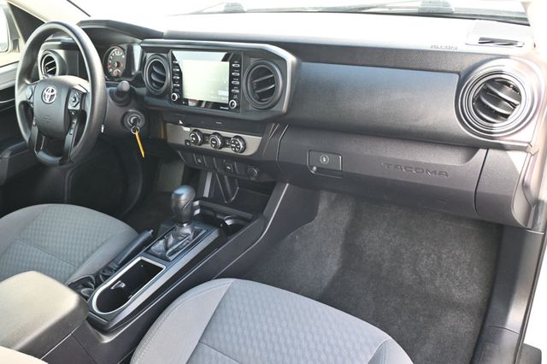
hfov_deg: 62.0
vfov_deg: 43.6
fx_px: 456
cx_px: 274
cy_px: 182
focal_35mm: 30
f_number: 3.8
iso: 800
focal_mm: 20
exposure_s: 1/125
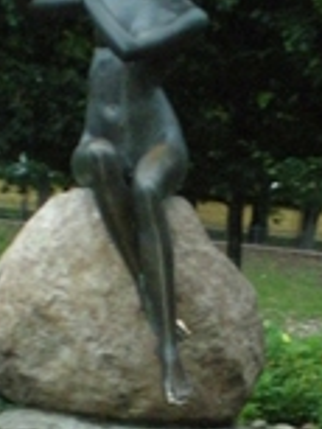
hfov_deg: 13.2
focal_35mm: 112
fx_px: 1387
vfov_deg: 17.0
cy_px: 479
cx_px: 171
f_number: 3.1
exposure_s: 1/60
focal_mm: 6.3
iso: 563
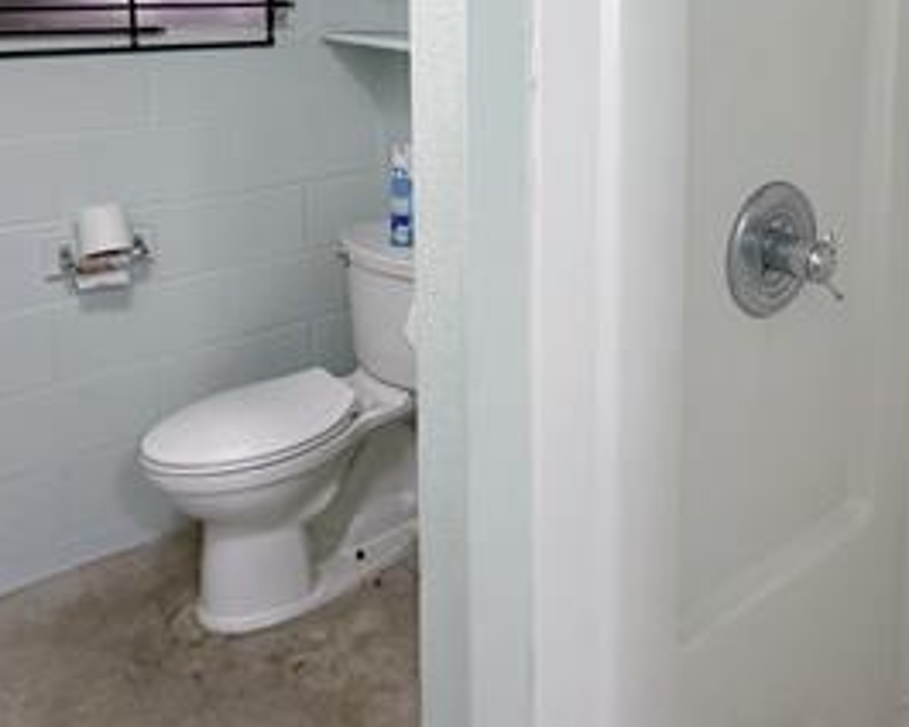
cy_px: 75
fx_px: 888
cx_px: 628
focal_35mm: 33
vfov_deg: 41.1
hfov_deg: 52.8
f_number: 2.2
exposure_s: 1/60
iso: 320
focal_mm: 2.22
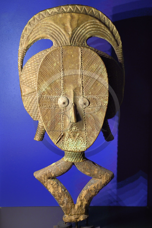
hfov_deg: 23.4
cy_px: 114
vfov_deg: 34.5
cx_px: 76
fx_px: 367
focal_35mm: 58
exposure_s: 1/30
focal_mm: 58
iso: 1600
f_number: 8
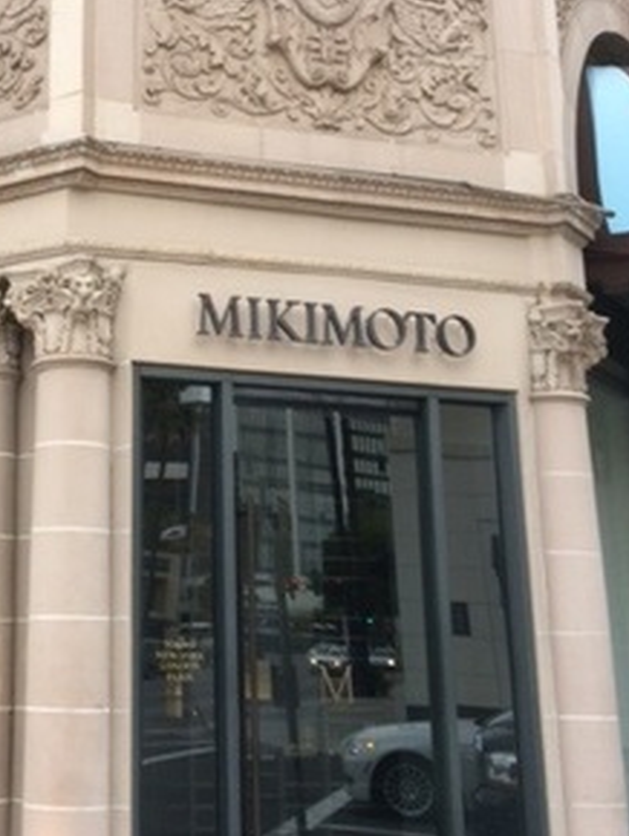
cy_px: 277
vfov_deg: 34.0
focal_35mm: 56
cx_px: 58
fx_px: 1355
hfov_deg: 25.3
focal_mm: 4.15
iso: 64
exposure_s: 1/120
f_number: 2.2
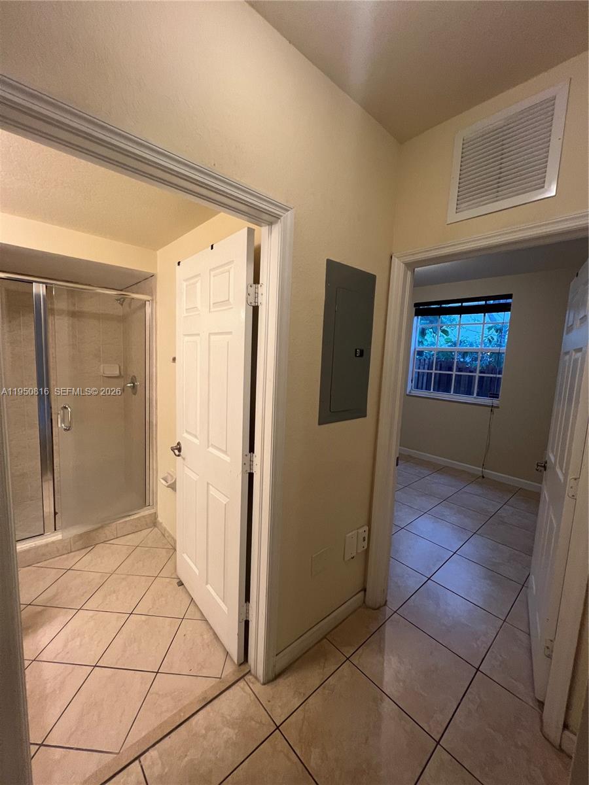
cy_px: 392
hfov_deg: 89.9
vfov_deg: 106.2
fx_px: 295
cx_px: 294
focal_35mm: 13
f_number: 1.8
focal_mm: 1.57
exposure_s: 1/60
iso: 160
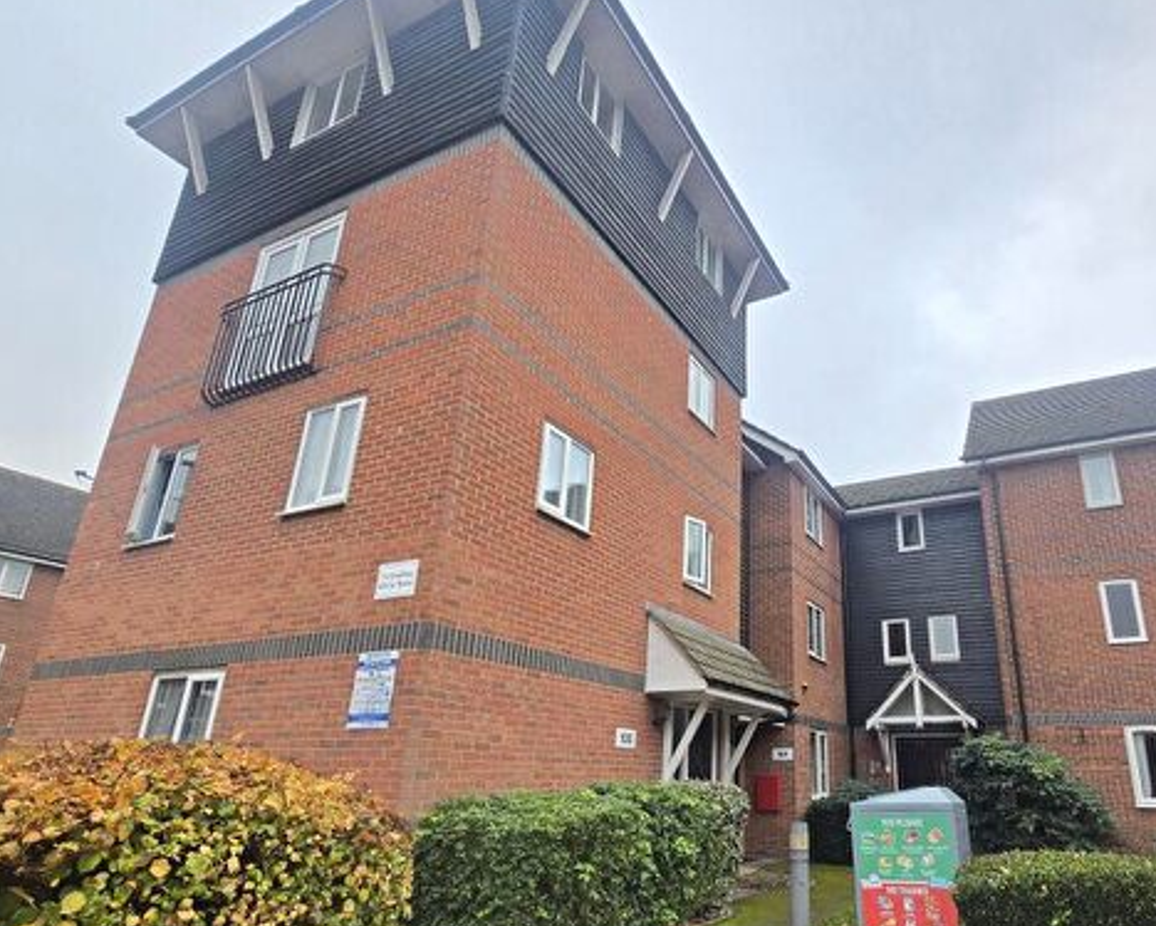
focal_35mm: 19
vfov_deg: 70.4
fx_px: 650
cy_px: 539
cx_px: 723
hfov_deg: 81.7
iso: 50
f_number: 2.2
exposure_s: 1/209
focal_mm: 2.2
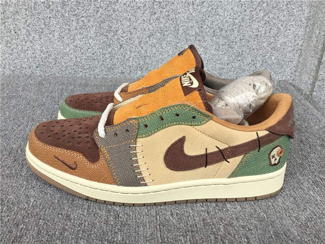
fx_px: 291
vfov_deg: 45.4
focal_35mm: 31
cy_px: 122
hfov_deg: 58.4
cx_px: 162
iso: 25
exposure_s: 1/100
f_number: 2.4
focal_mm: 3.3
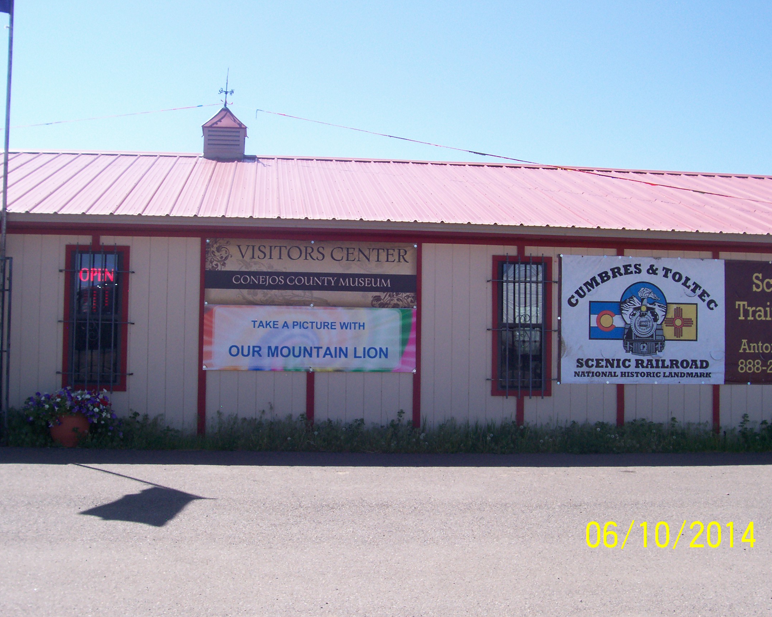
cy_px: 307
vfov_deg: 34.1
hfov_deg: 42.0
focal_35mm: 44
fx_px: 1005
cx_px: 384
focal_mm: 7
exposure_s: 1/252
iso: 80
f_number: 5.6
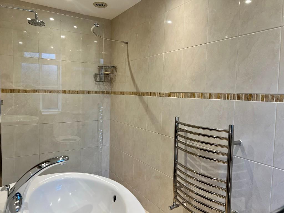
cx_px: 142
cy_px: 106
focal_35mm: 26
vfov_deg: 53.1
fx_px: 213
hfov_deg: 67.3
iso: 100
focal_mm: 5.7
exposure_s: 1/100
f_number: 1.5
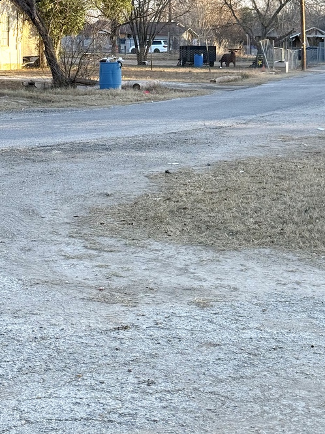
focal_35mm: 78
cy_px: 89
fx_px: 977
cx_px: 223
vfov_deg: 24.6
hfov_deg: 18.8
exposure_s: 1/1715
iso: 64
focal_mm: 6.76
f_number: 1.78
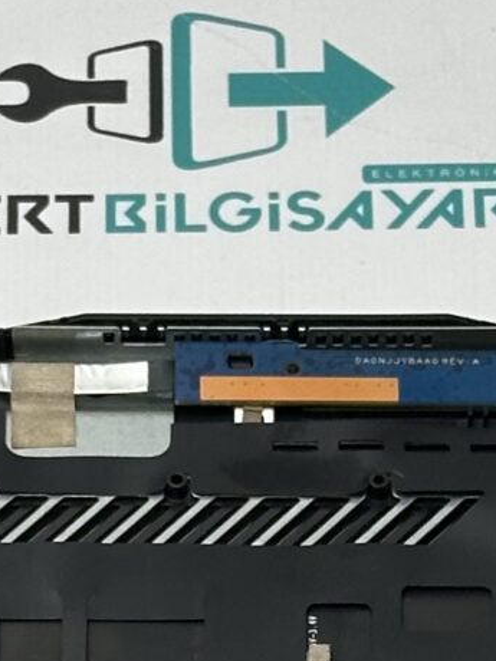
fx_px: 5101
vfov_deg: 7.4
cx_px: 256
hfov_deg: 5.6
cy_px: 798
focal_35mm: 267
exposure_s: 1/823
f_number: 1.78
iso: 64
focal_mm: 6.86
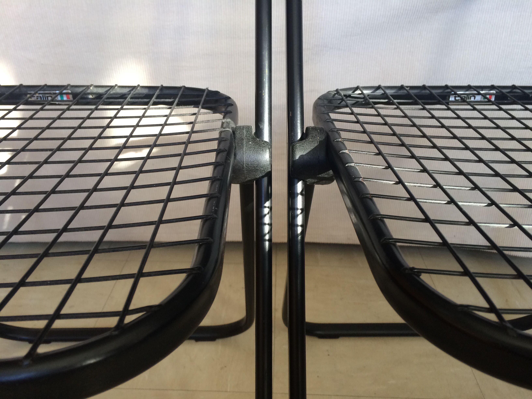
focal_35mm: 29
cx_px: 266
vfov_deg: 48.2
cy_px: 200
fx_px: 446
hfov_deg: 61.7
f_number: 2.2
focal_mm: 4.15
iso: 50
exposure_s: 1/33
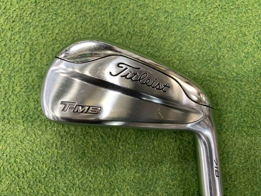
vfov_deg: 53.1
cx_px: 130
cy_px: 98
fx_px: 196
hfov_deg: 67.3
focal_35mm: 26
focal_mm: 4.25
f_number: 1.8
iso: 160
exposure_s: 1/60
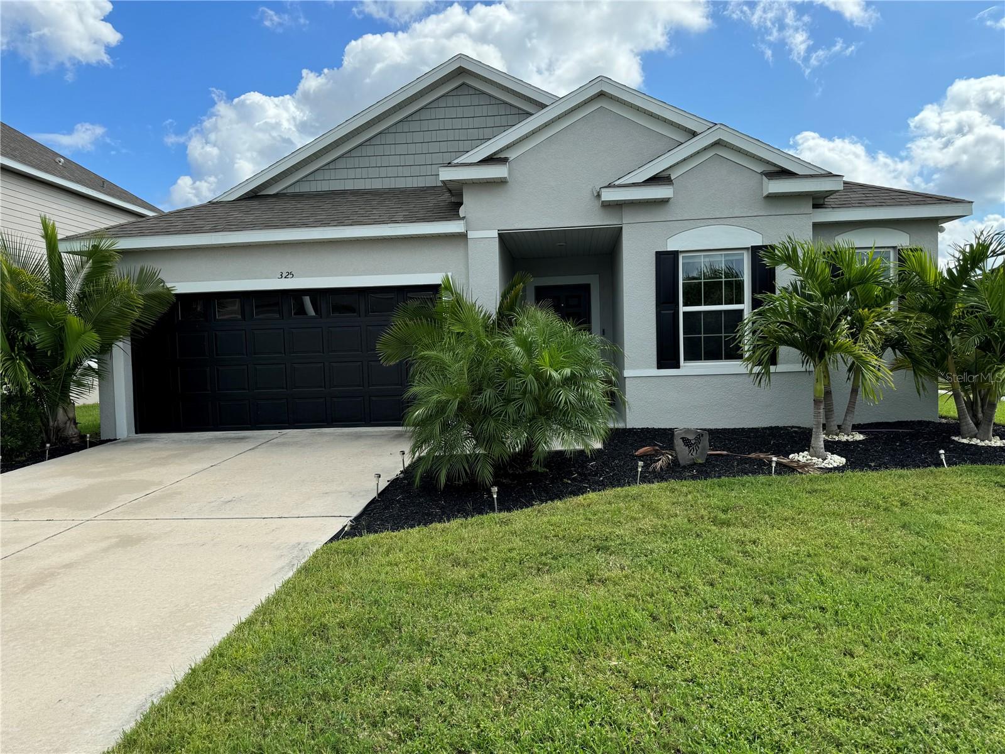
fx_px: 697
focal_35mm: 24
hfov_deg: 71.6
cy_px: 377
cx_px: 502
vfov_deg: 56.8
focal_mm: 6.76
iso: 80
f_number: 1.78
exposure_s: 1/2710
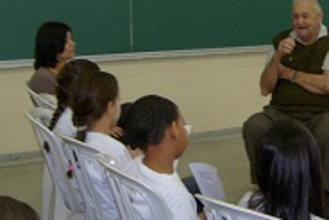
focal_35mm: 81
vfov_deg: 16.8
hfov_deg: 24.3
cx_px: 297
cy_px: 61
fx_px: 741
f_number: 2.8
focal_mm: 5.8
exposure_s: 1/45
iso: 100
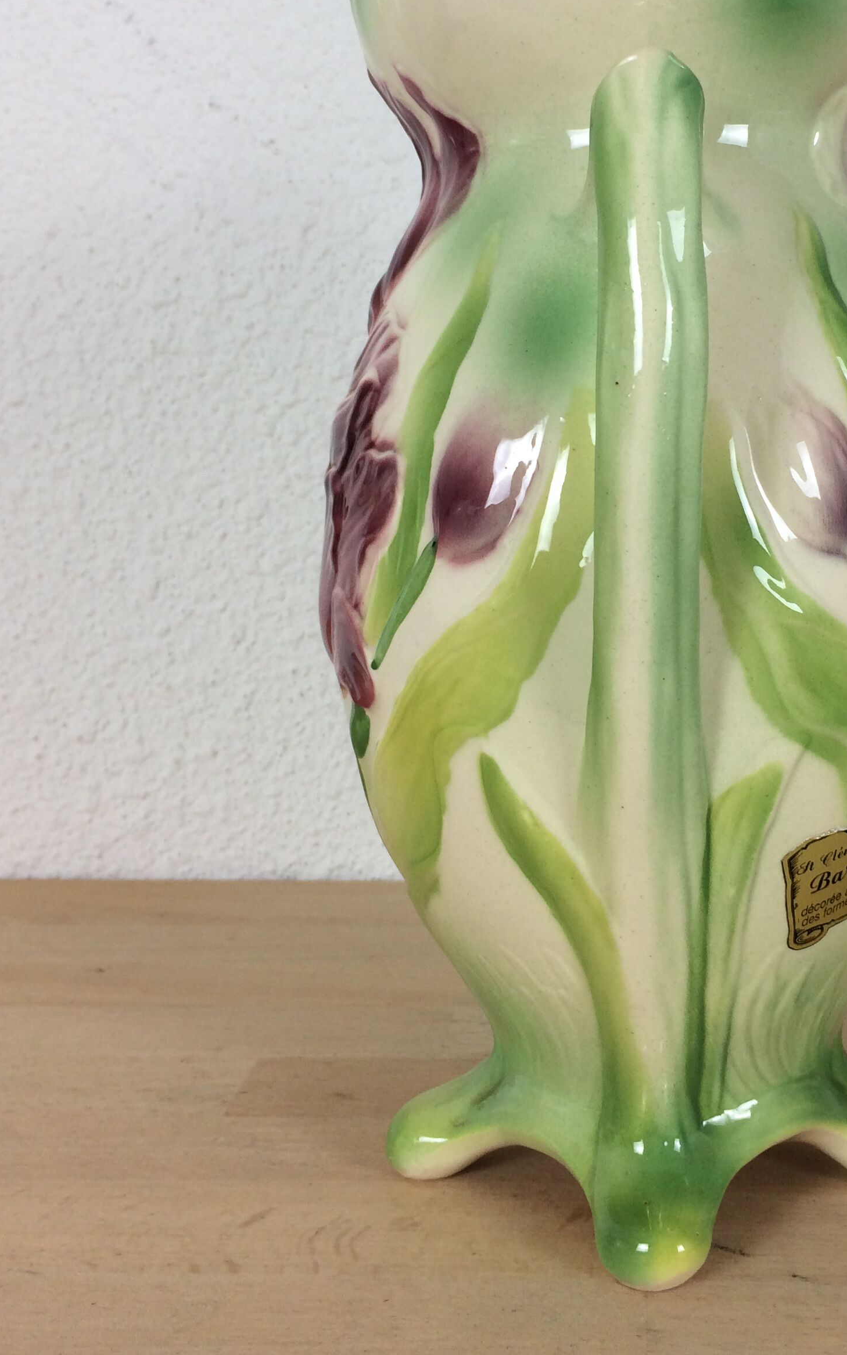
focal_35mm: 43
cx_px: 634
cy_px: 477
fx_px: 1588
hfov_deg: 29.4
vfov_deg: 45.7
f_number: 2.2
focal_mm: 4.15
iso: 50
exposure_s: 1/50
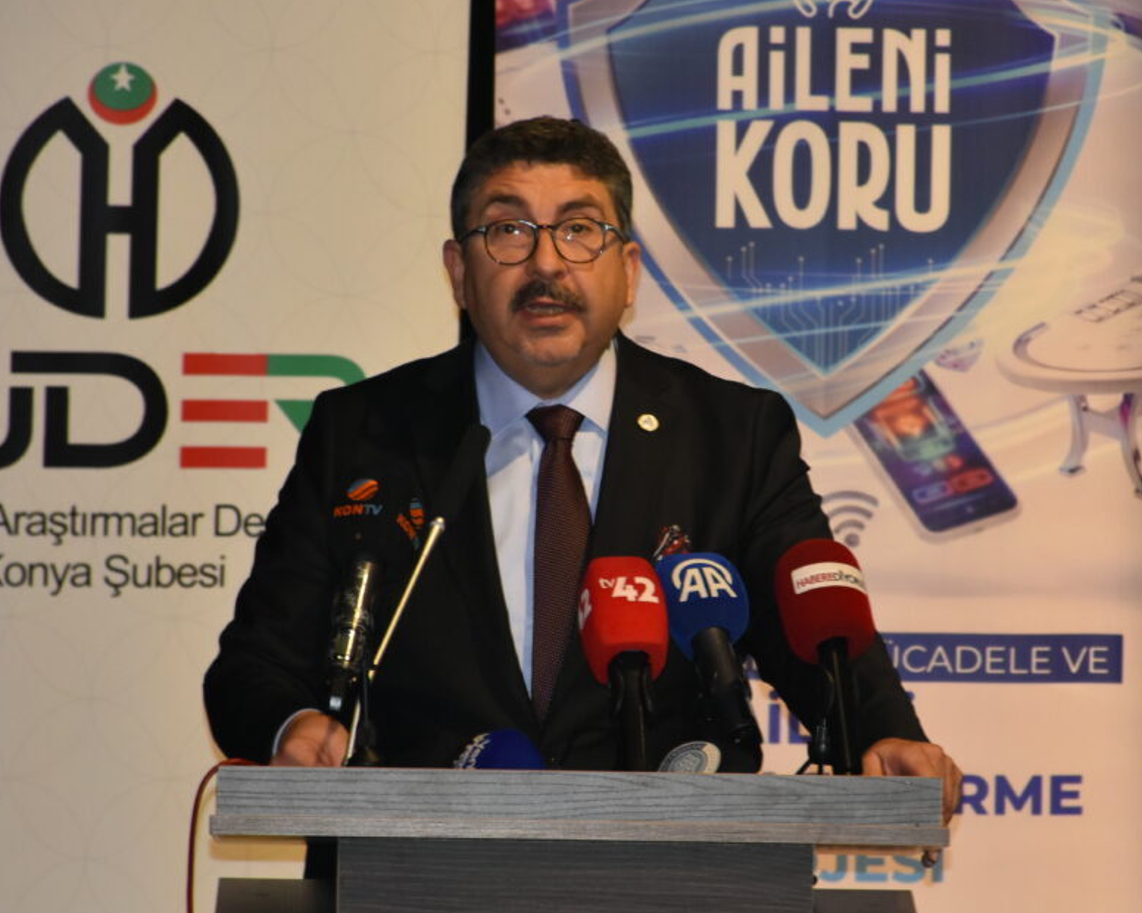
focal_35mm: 325
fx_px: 10986
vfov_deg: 4.8
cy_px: 515
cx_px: 646
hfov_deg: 6.0
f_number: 5.6
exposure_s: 1/60
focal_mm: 140
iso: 1100
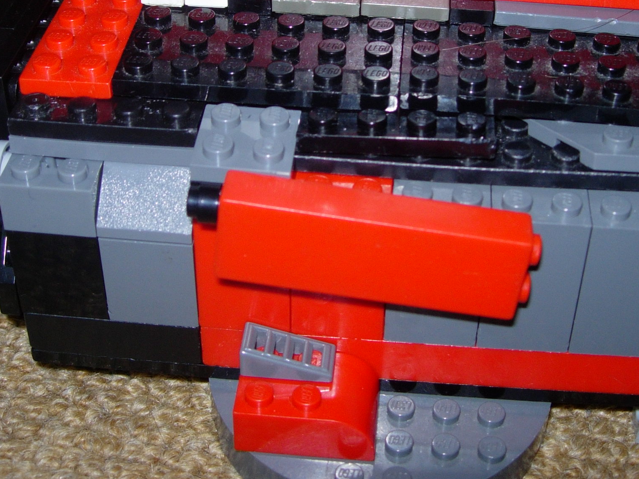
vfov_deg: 22.4
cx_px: 388
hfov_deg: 29.7
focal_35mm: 65
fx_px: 1200
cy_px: 142
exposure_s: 1/64
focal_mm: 7.8
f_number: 2.8
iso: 79
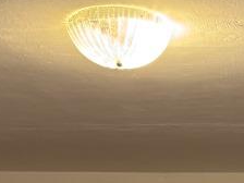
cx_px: 219
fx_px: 839
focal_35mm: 119
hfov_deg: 16.3
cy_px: 307
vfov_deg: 11.7
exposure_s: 1/61
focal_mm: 5.96
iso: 125
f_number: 1.6
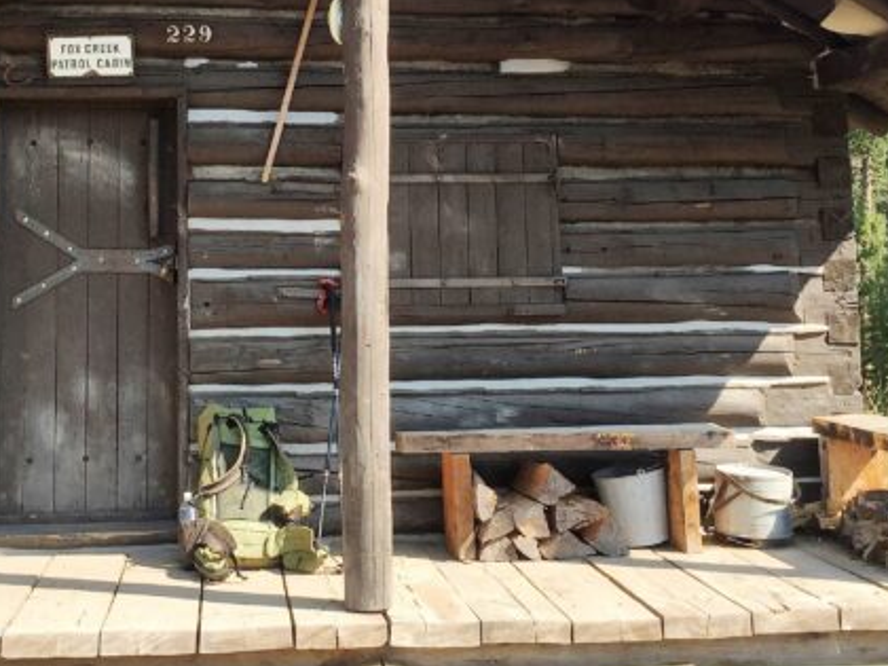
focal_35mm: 53
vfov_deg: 27.1
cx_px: 362
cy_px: 146
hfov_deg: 36.1
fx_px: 1360
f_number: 2.2
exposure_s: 1/557
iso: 32
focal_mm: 4.15
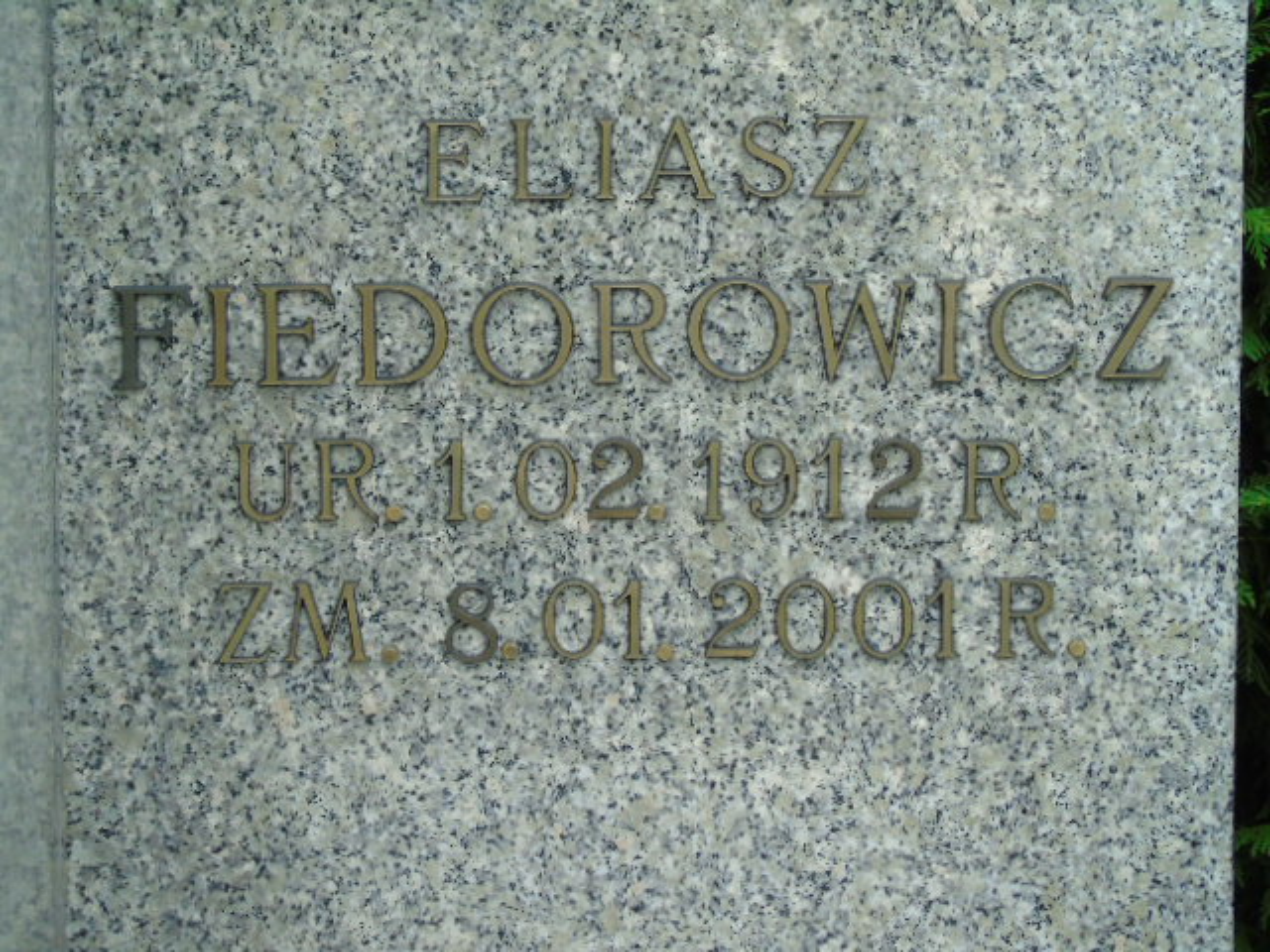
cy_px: 476
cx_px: 635
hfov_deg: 12.2
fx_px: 5943
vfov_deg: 9.2
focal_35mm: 162
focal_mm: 29
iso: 160
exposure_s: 1/125
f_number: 4.9
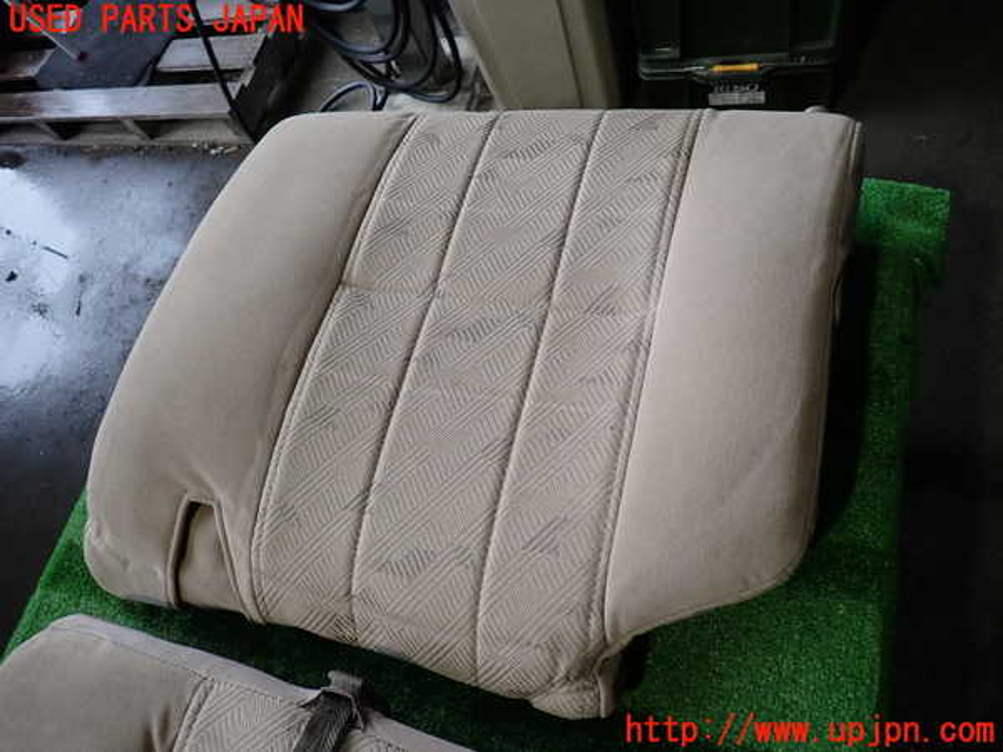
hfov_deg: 69.4
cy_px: 376
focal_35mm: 25
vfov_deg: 54.9
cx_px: 502
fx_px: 724
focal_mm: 4.5
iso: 160
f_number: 2
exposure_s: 1/60
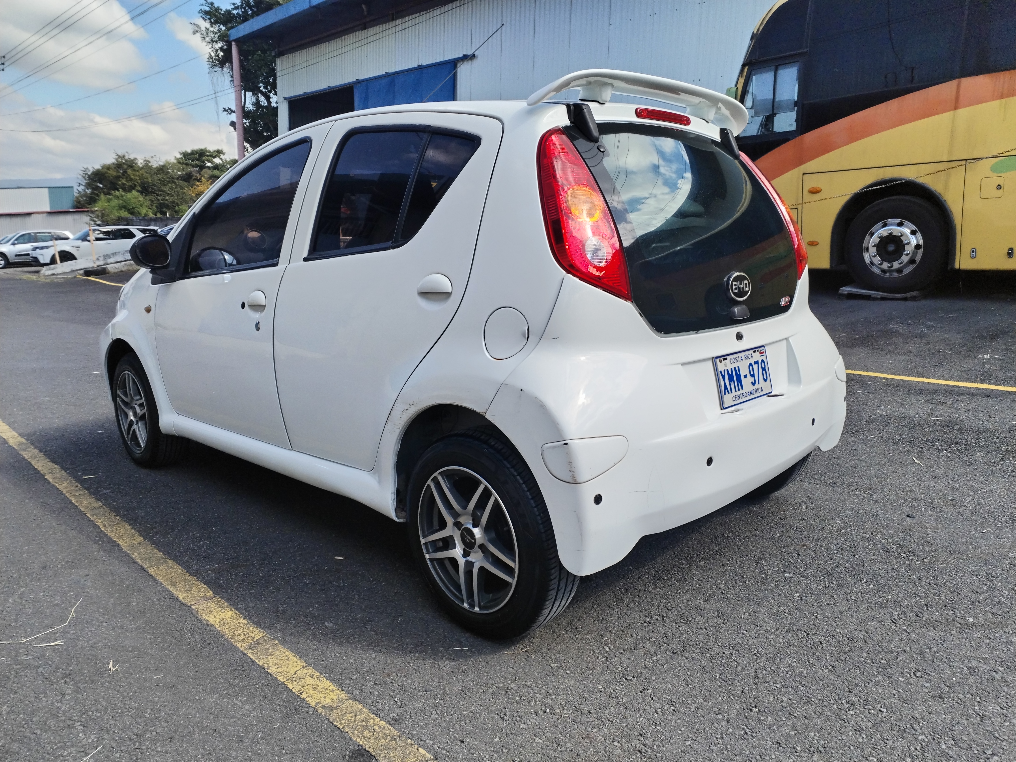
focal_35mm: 29
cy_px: 381
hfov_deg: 61.7
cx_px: 508
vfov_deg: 48.2
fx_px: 851
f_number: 1.8
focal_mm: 4.75
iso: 100
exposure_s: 1/847
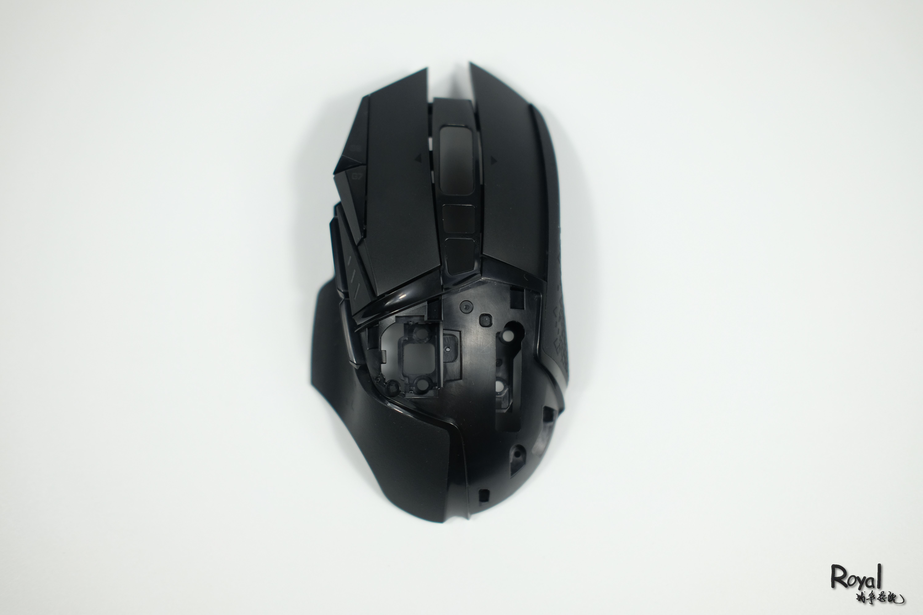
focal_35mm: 53
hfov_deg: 37.5
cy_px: 308
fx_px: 1359
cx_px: 462
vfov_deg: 25.5
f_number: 2
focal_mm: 35
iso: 400
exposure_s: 1/400
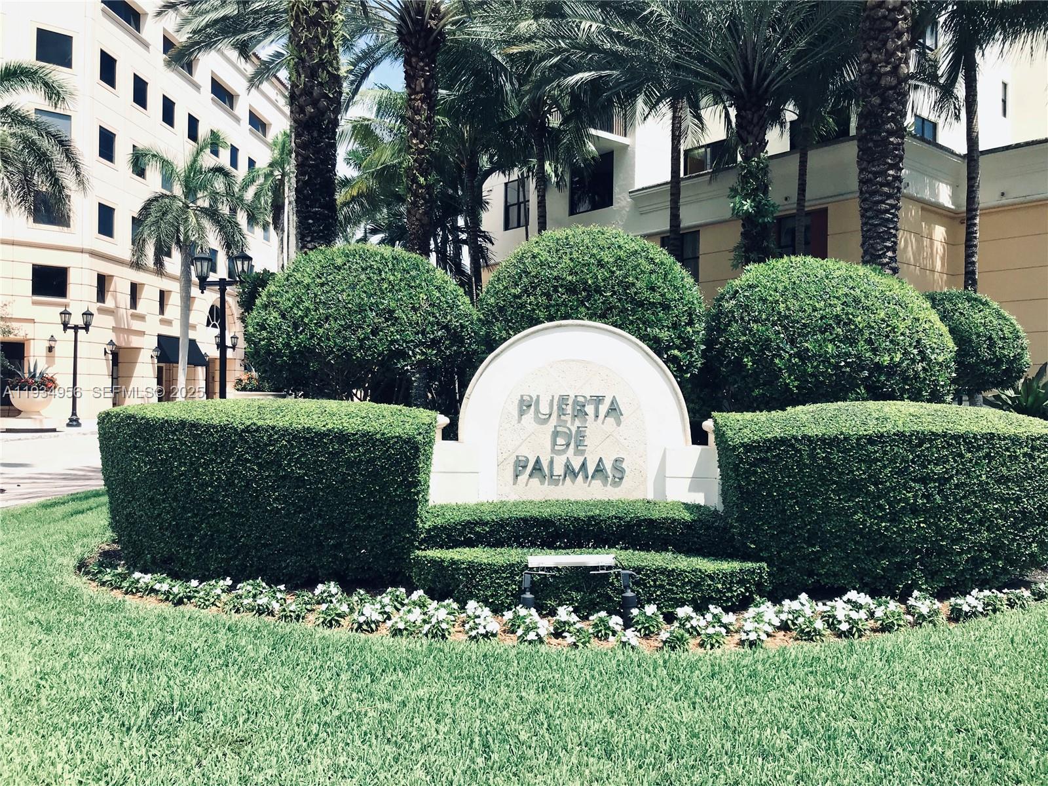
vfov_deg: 49.7
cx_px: 524
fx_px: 848
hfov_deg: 63.4
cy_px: 393
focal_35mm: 28
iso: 20
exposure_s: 1/2457
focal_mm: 3.99
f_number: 1.8
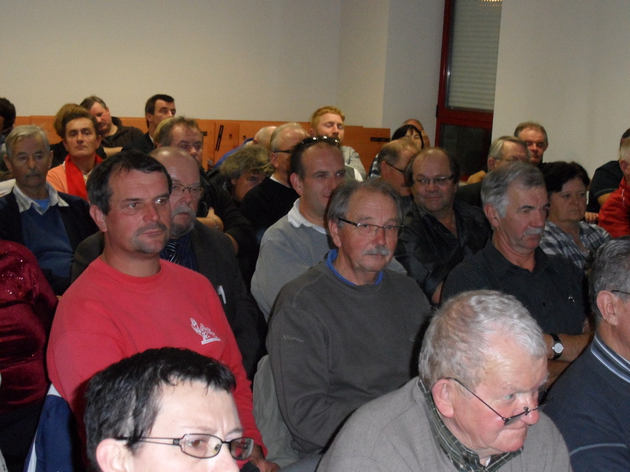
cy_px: 236
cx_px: 315
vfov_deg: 24.4
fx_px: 1092
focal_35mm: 60
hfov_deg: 32.2
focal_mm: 10.3
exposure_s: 1/45
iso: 640
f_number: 4
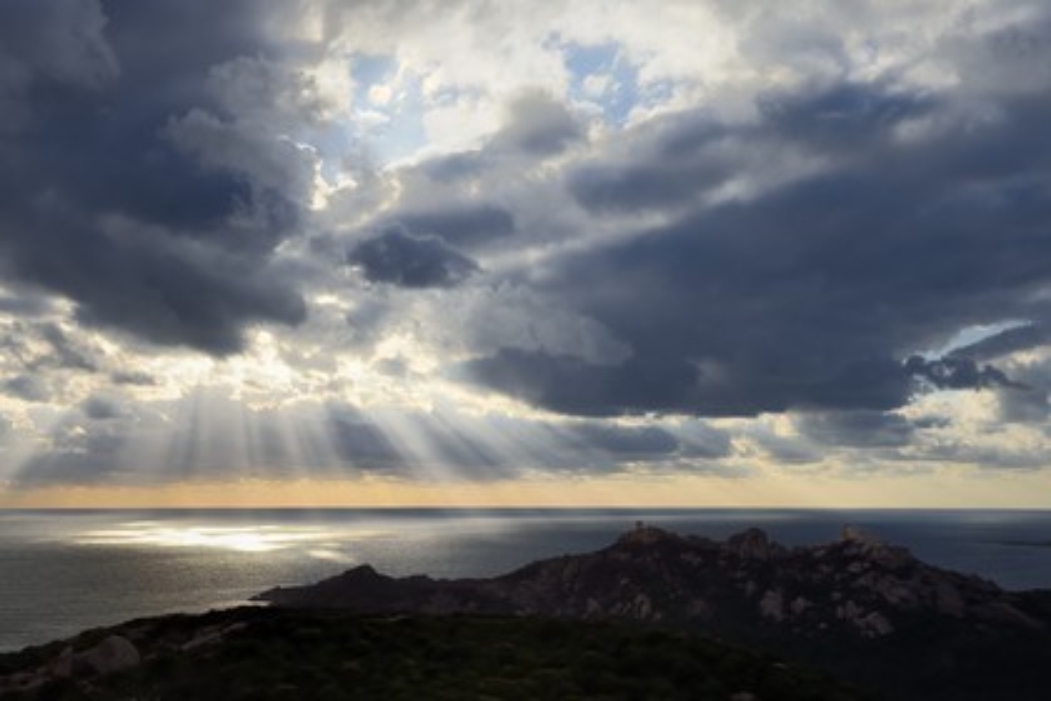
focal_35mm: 42
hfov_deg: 46.4
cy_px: 350
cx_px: 526
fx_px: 1226
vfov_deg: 31.9
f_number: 14
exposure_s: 1/320
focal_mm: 42
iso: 200
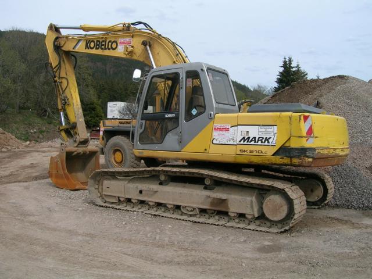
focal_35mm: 35
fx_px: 376
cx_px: 186
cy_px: 140
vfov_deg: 40.7
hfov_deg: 52.6
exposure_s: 1/415
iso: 50
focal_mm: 5.4
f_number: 4.8
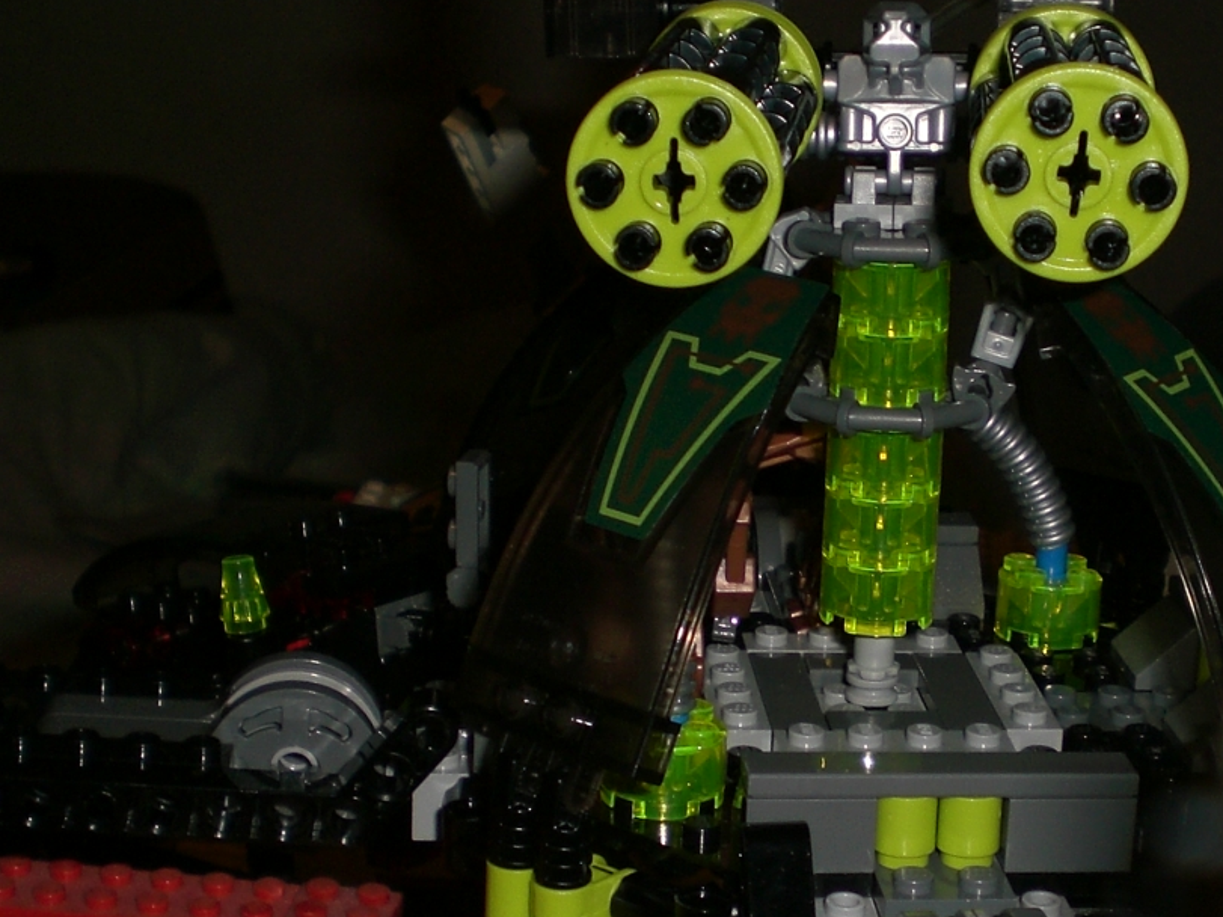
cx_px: 863
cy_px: 593
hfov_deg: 25.8
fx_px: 2649
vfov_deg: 19.6
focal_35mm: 75
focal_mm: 6.3
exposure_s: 1/60
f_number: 3.1
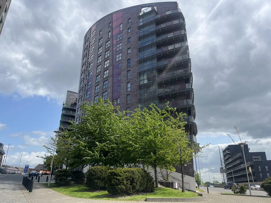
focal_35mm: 26
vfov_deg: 53.1
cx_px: 136
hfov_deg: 67.3
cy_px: 102
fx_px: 204
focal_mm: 5.1
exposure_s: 1/3745
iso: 50
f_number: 1.6
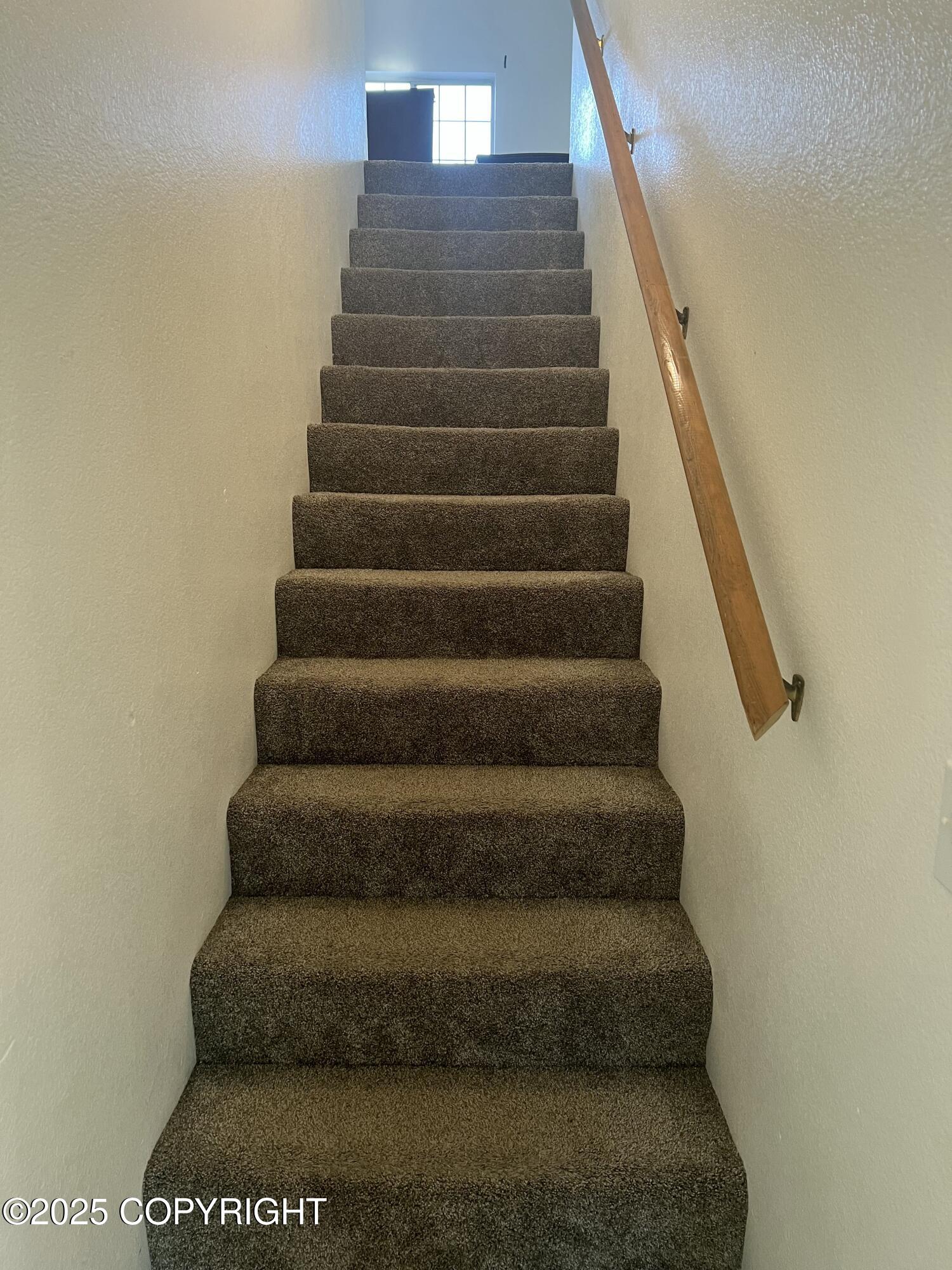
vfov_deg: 67.3
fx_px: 953
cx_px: 476
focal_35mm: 26
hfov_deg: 53.1
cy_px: 635
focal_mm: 5.7
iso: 125
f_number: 1.5
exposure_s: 1/60
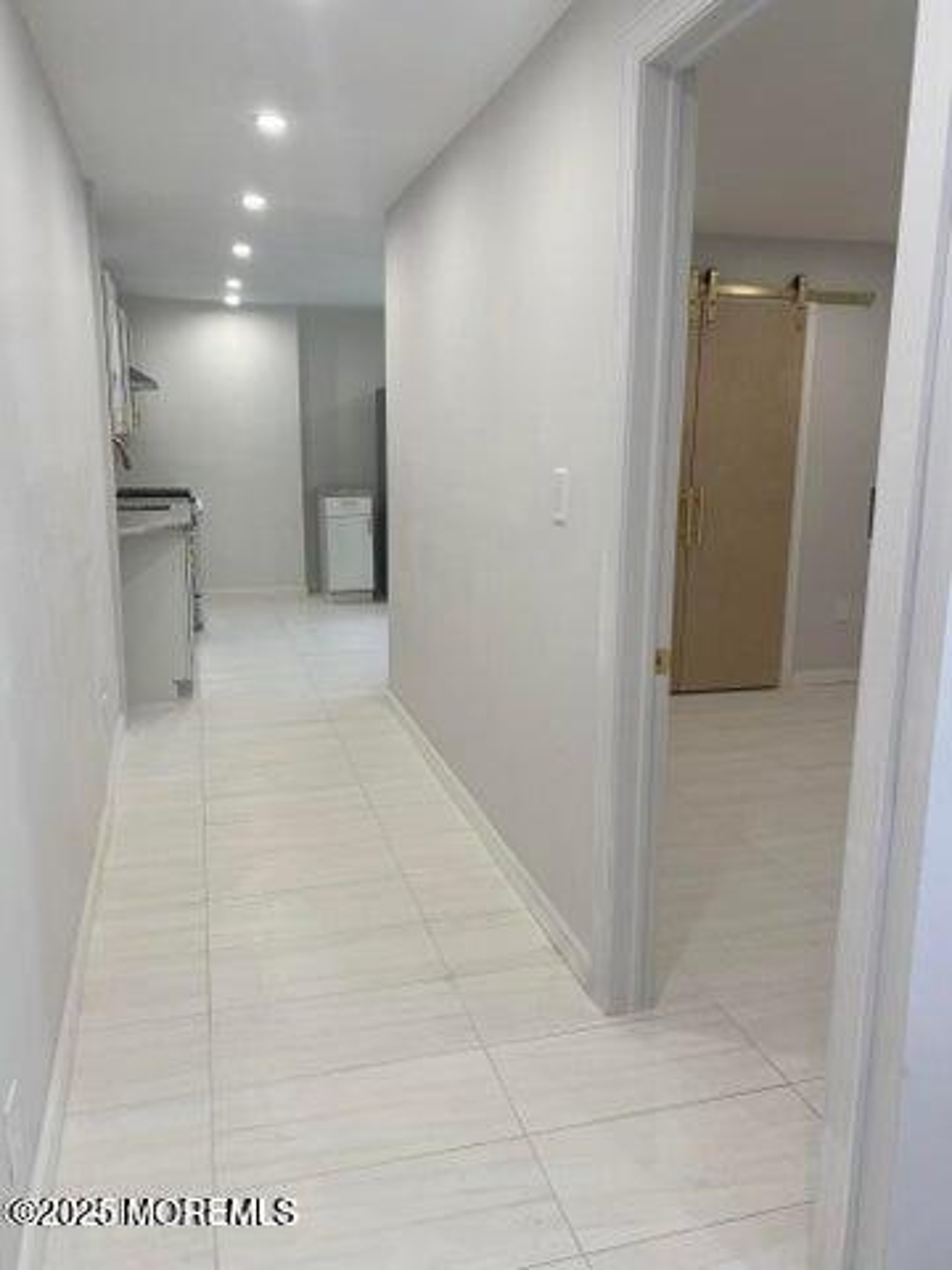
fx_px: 953
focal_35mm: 26
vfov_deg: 67.3
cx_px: 476
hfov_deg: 53.1
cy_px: 635
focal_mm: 4.25
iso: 80
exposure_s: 1/120
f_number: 1.8
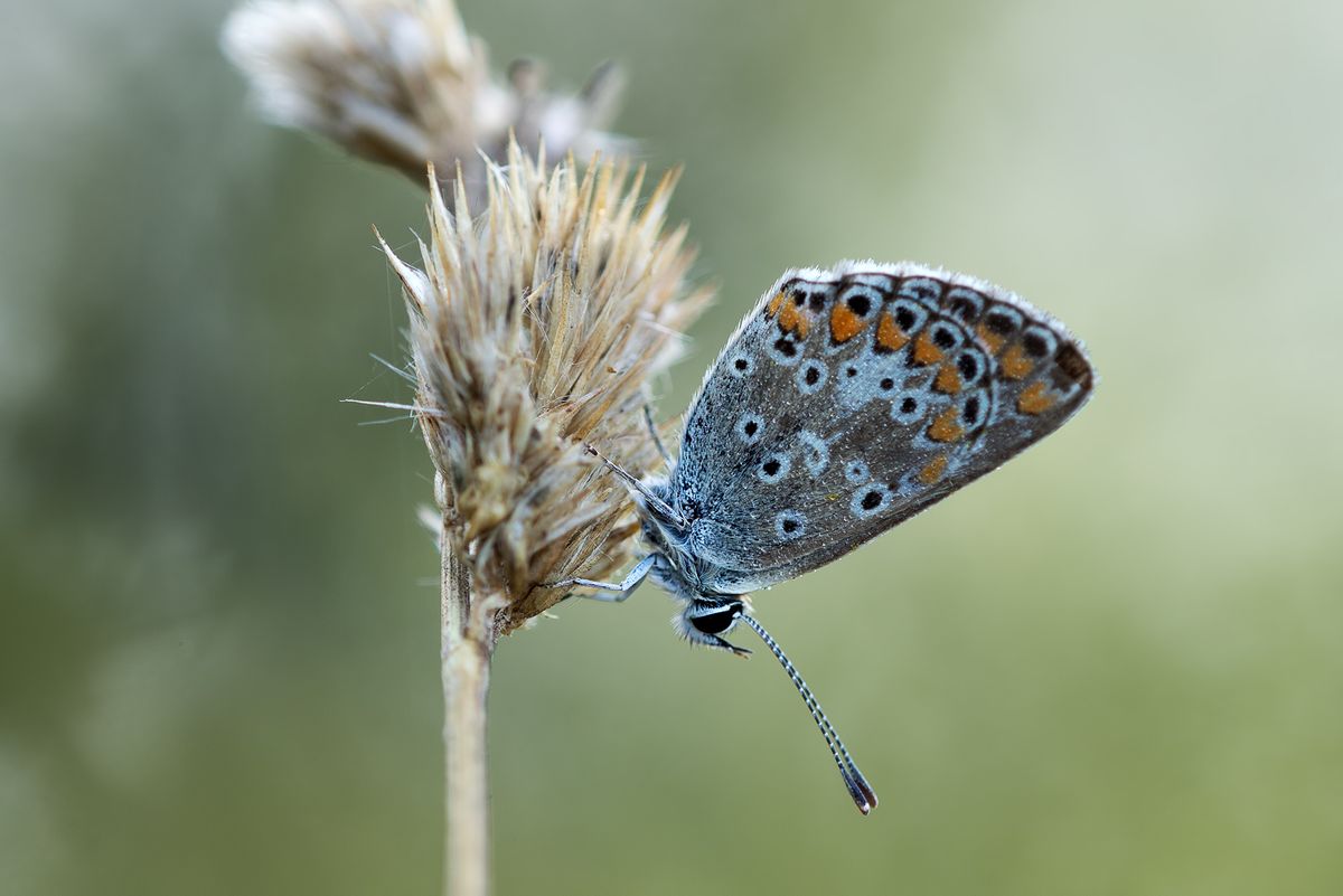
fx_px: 10076
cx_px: 672
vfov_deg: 5.1
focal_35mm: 270
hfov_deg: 7.6
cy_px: 448
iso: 100
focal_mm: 180
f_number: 4
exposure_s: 1/40
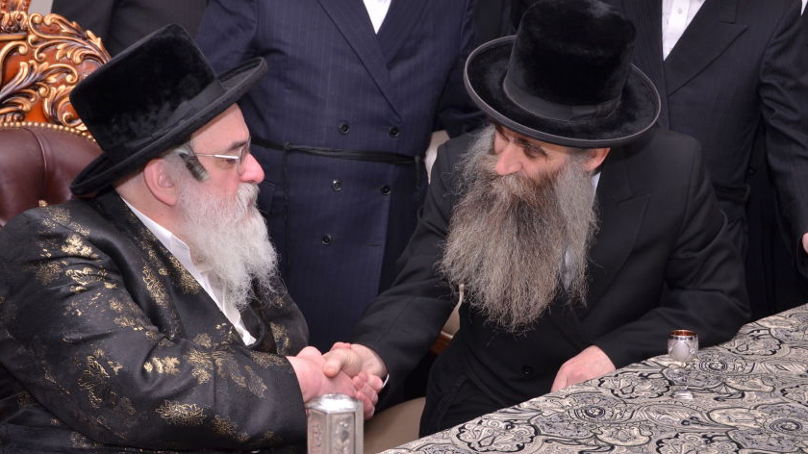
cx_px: 359
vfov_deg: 18.5
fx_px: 1392
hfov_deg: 32.3
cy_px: 236
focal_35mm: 65
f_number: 7.1
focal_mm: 34
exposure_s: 1/250
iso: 250
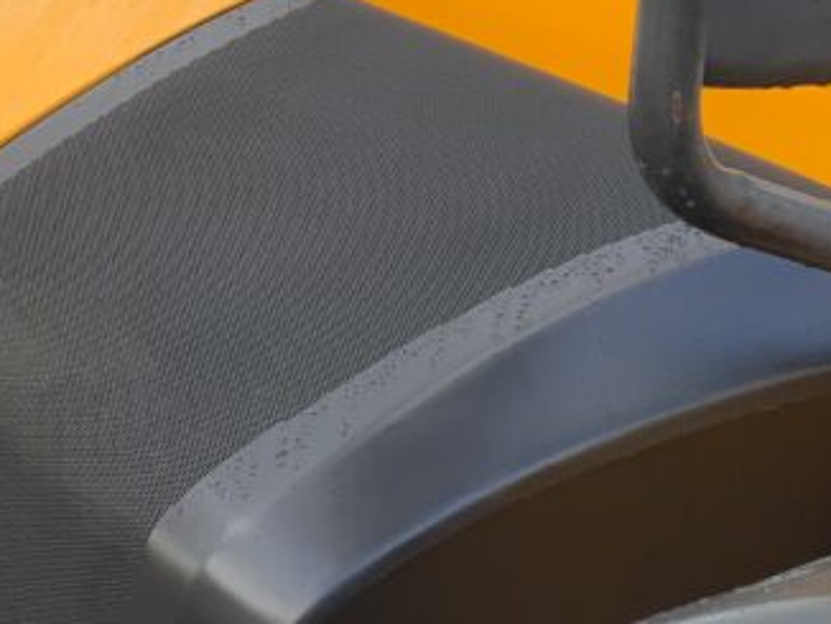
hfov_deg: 21.1
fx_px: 2186
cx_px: 112
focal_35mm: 91
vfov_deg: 16.2
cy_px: 461
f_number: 1.8
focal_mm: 3
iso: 16
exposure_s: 1/268
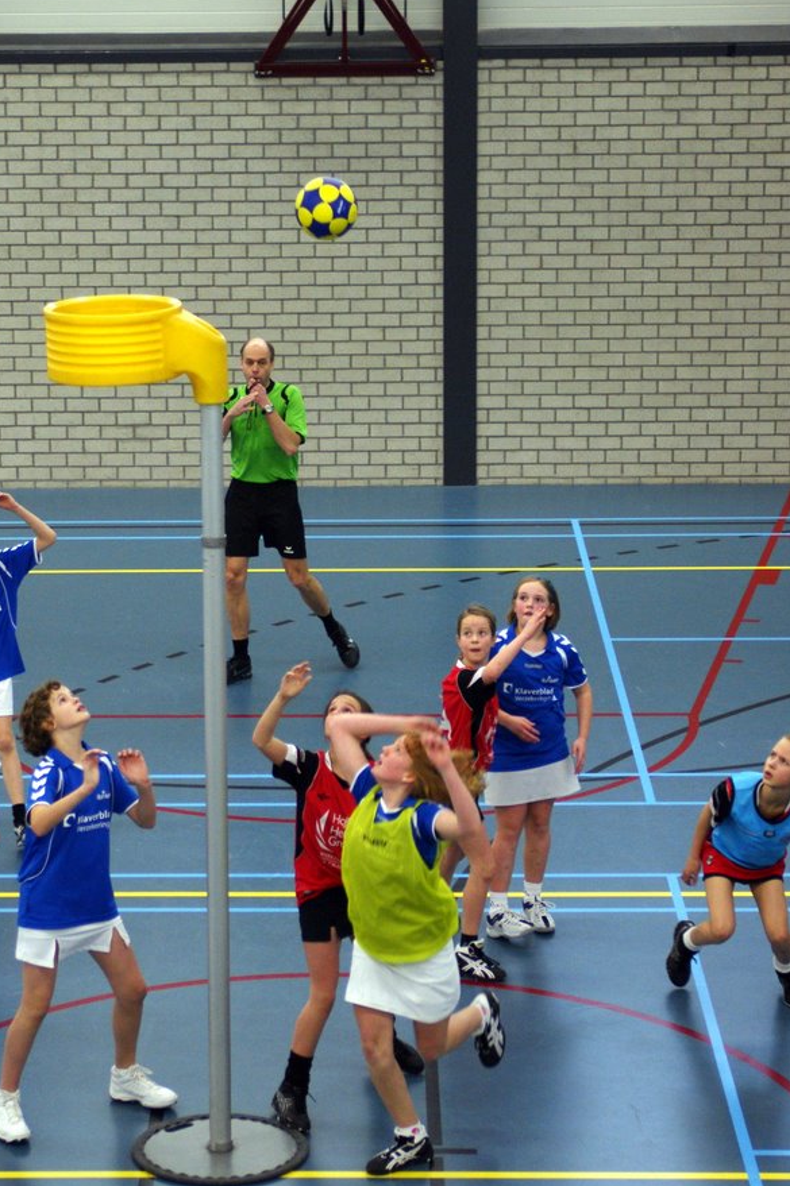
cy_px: 577
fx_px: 3713
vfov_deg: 18.2
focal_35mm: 113
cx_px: 295
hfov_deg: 12.1
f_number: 2.8
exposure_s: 1/200
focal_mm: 55
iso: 400
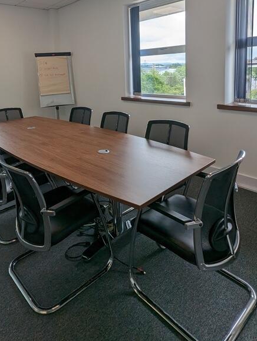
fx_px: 227
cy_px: 101
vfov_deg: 70.6
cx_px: 100
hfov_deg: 58.4
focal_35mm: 23
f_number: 2.2
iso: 43
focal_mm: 1.95
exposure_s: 1/299
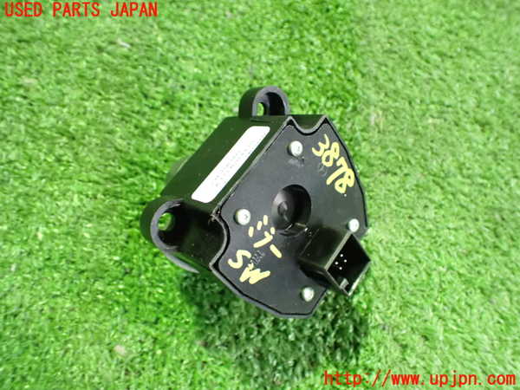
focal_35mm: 30
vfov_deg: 46.8
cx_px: 260
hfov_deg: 60.0
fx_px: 451
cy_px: 195
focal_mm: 5.4
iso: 1250
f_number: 2.3
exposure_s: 1/30
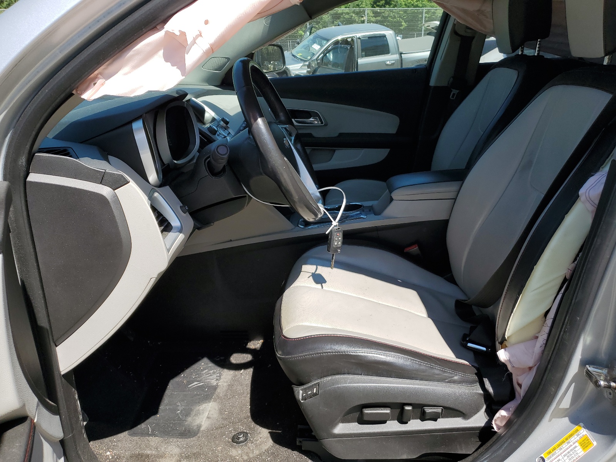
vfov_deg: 53.1
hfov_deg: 67.3
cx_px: 308
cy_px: 231
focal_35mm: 26
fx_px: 463
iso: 50
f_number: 1.5
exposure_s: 1/1667
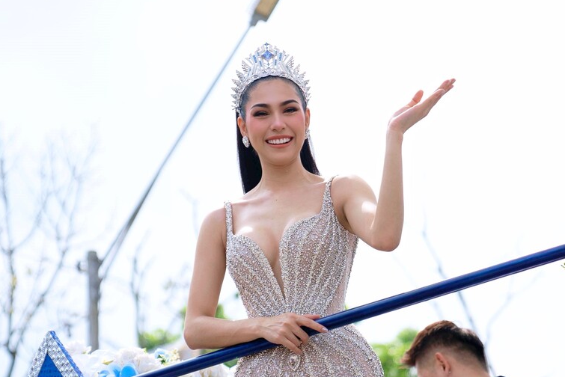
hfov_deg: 14.7
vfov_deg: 9.9
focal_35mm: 139
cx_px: 203
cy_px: 216
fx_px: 2182
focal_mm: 70
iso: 100
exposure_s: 1/1600
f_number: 2.8
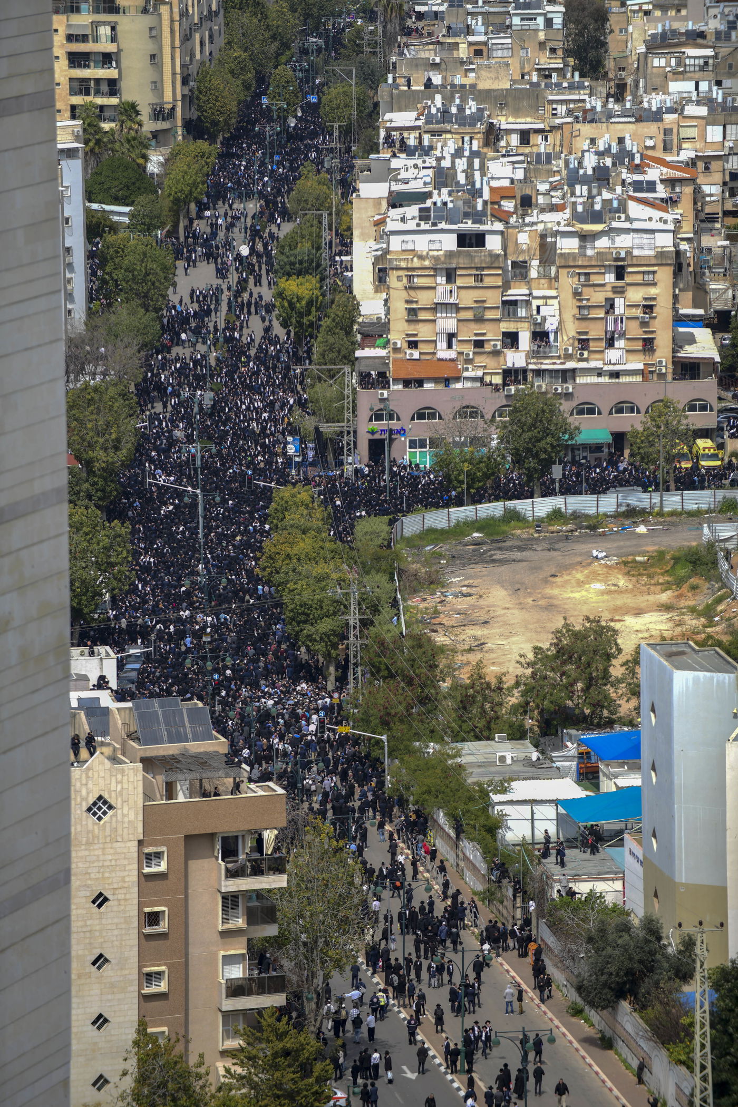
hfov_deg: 6.9
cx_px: 369
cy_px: 554
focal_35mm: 200
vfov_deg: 10.3
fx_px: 6150
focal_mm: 200
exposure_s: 1/320
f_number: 4
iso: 31
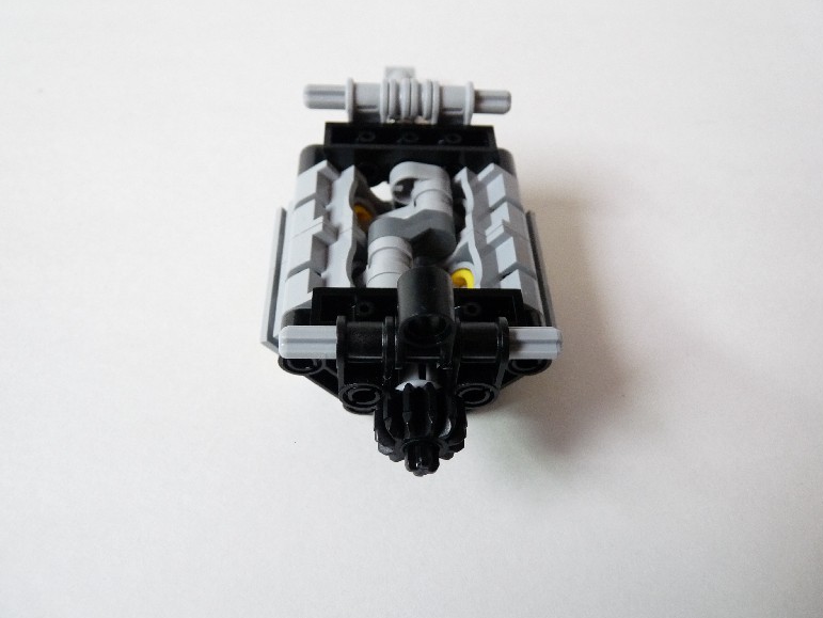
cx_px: 410
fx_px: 666
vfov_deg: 49.8
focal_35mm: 28
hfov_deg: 63.4
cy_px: 314
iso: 250
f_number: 2.8
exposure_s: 1/30
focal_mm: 4.8
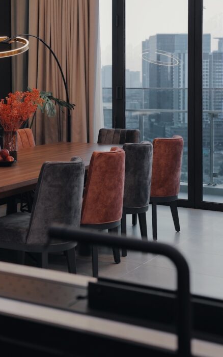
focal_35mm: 67
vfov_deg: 30.2
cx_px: 45
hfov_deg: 19.2
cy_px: 96
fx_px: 652
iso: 400
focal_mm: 40
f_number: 3.2
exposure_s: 1/125
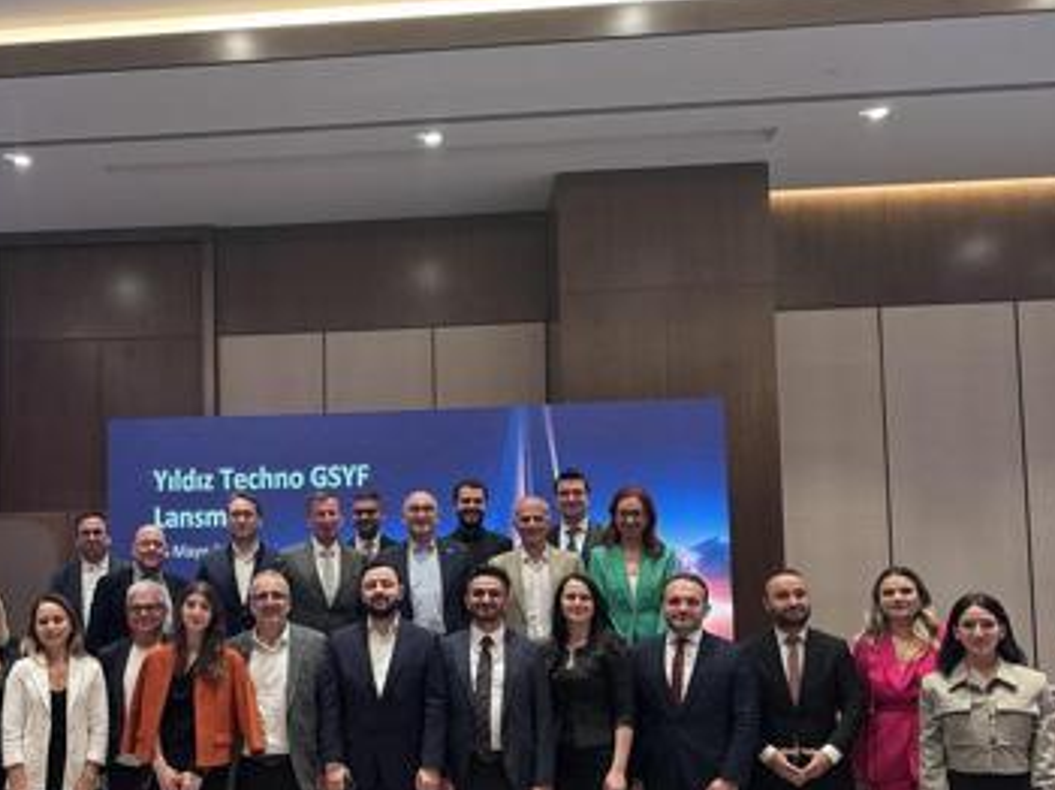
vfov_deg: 38.1
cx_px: 298
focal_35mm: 37
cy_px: 543
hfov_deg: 48.7
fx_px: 1127
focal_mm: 6.76
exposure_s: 1/49
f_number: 1.78
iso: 250
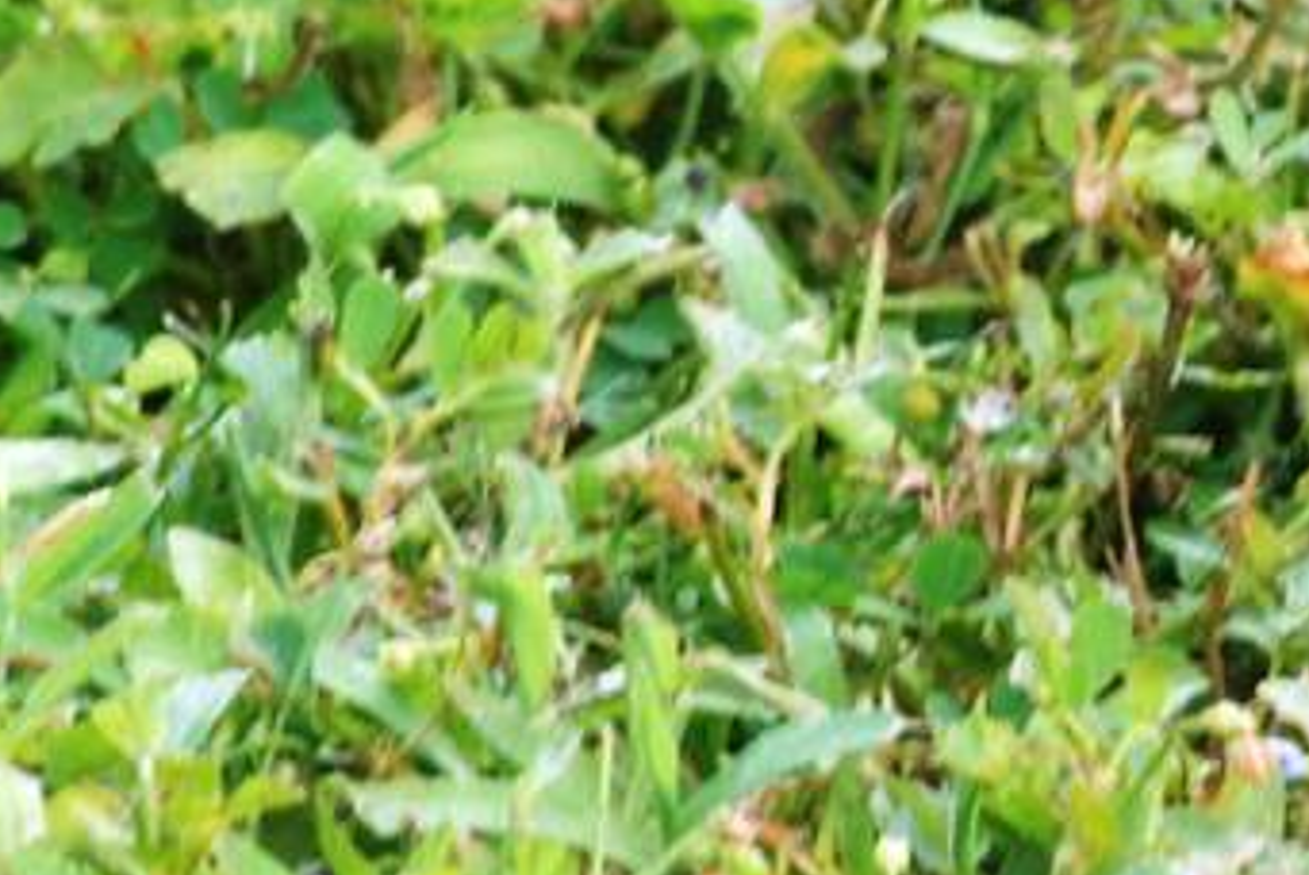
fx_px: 76822
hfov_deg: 1.0
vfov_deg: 0.7
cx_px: 2299
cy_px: -347
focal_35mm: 2111
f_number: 9
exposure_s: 1/160
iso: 400
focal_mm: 300
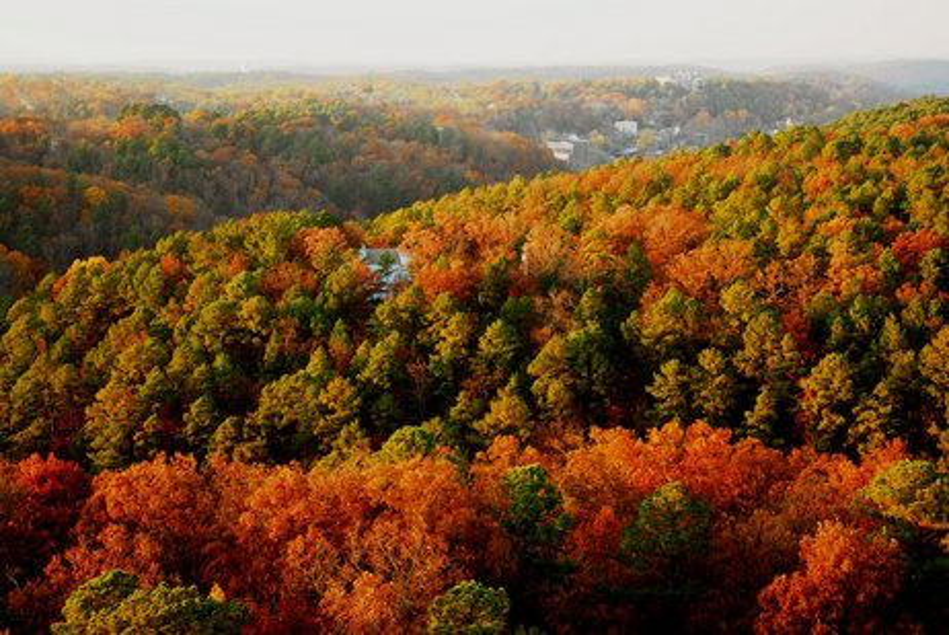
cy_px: 318
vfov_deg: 23.8
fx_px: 1504
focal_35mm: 57
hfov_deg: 35.0
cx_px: 474
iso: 250
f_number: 4.2
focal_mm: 38
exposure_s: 1/125
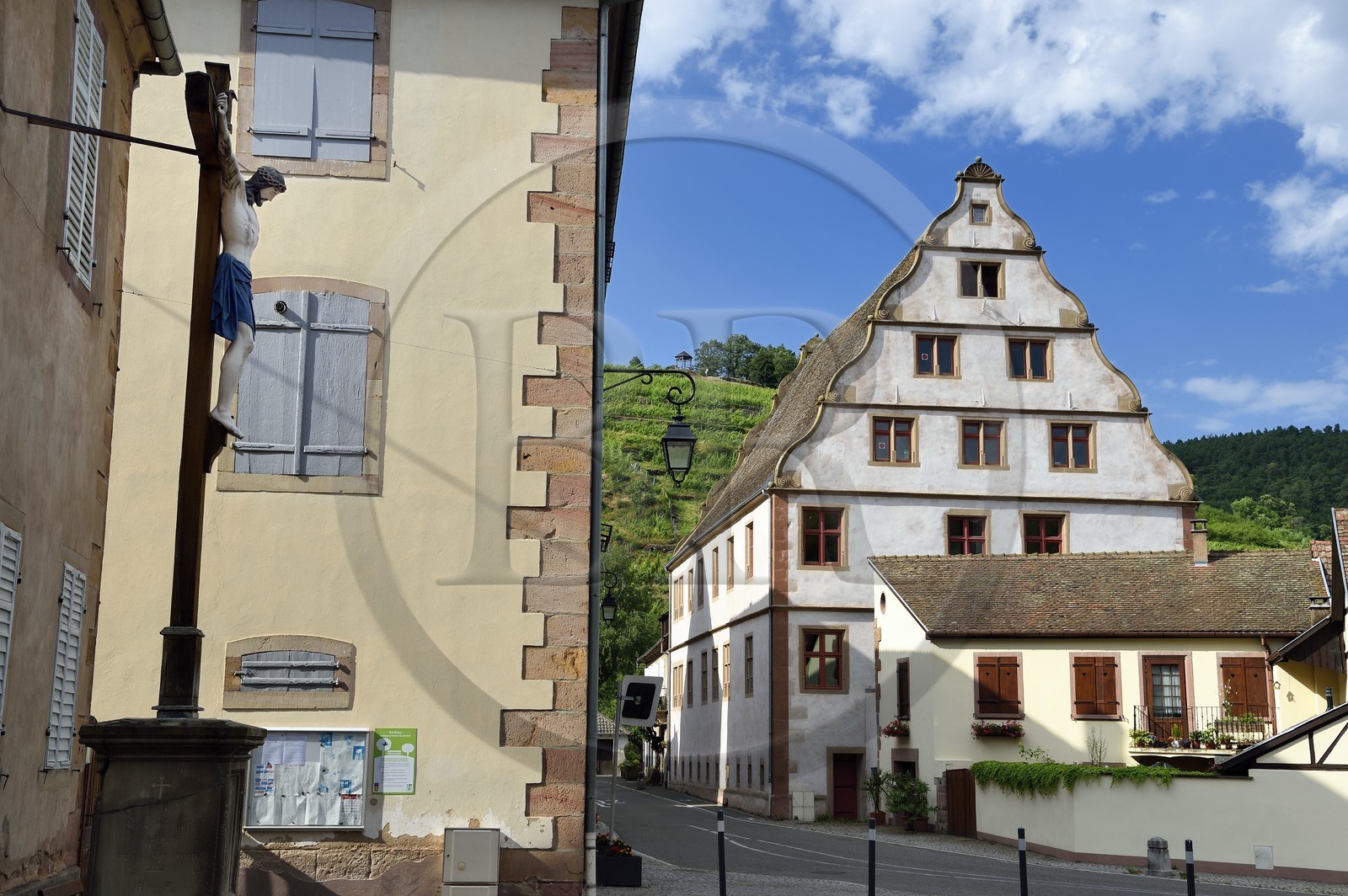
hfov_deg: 41.1
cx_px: 674
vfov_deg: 28.0
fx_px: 1796
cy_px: 448
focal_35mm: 48
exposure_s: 1/250
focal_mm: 48
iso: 200
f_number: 11
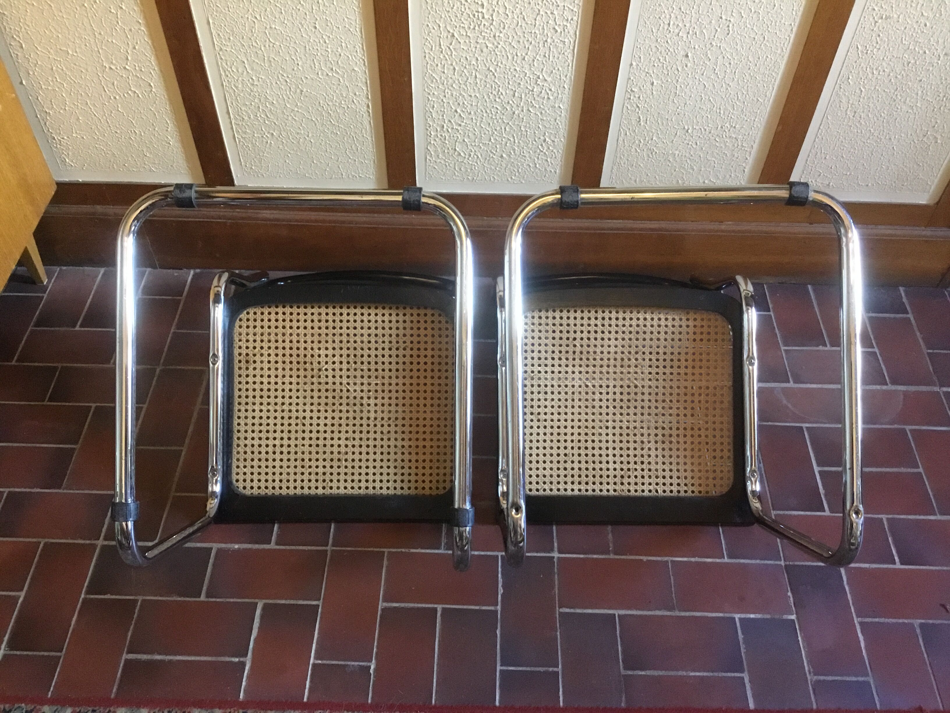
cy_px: 356
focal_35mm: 31
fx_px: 851
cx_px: 475
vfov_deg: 45.4
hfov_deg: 58.4
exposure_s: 1/17
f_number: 2.4
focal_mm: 3.3
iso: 200
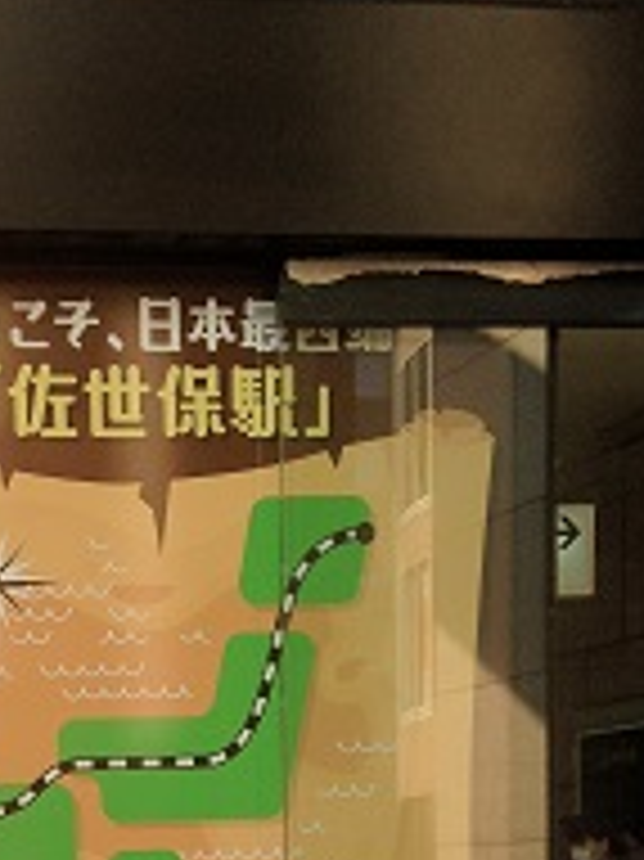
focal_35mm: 83
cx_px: -18
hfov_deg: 17.3
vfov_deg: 21.8
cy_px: 1031
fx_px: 2061
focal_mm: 4.12
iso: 50
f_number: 2.4
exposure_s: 1/317
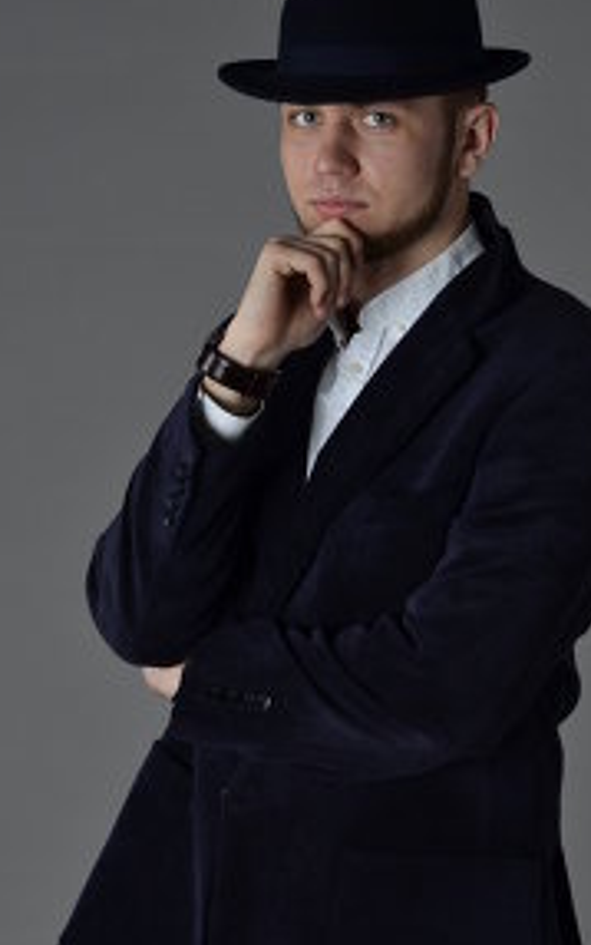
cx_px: 375
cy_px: 489
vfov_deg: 13.4
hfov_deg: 8.4
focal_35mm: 157
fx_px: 4034
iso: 400
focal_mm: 75
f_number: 8
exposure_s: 1/160
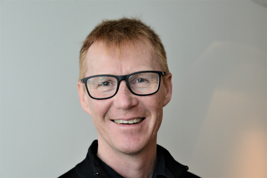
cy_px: 89
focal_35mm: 52
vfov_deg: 26.0
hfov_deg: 38.2
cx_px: 134
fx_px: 386
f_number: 7.1
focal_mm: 52
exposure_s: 1/50
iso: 1600
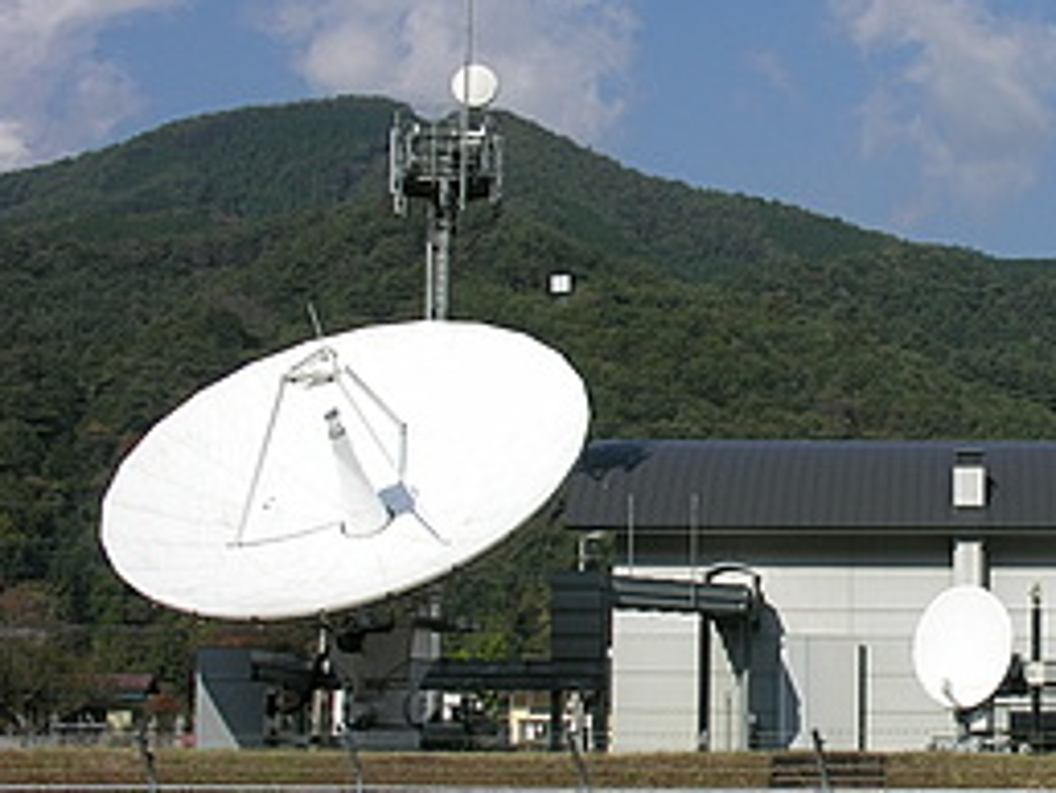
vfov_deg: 17.2
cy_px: 427
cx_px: 953
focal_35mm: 86
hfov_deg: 22.2
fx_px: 2625
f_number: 6.7
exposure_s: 1/266
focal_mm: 11.8
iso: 50
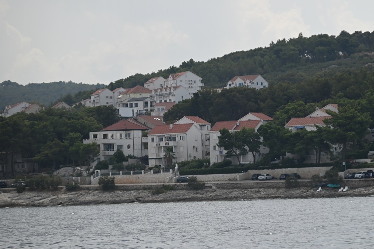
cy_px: 111
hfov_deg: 11.0
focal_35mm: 187
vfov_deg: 7.3
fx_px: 1942
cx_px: 240
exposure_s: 1/1000
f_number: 4.8
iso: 100
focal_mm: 140
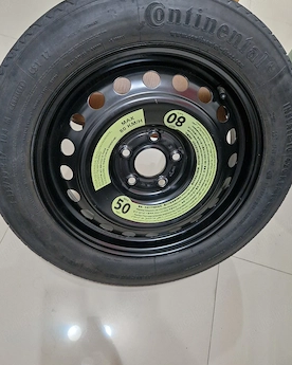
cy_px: 161
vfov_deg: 65.8
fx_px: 281
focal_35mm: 26
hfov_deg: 54.9
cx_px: 138
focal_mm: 5.4
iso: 1000
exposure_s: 1/100
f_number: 1.8
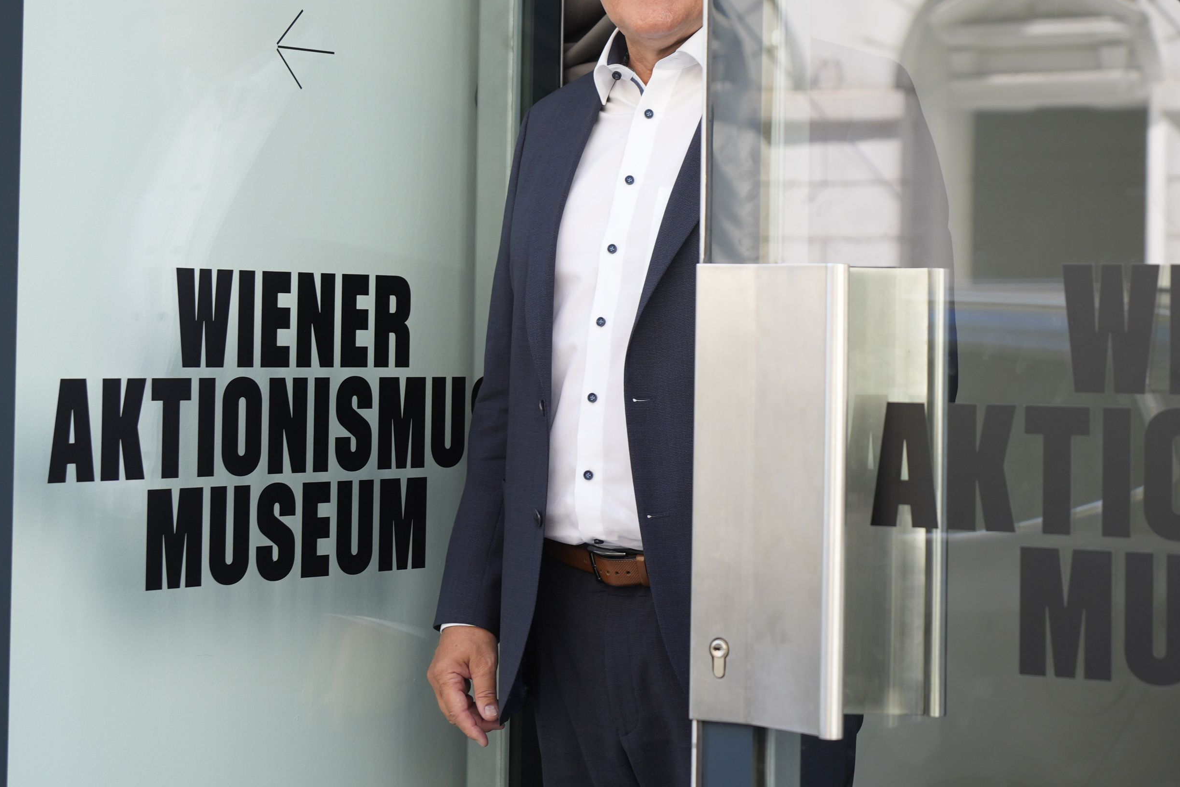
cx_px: 802
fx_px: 3015
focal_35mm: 92
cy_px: 231
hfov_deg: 22.0
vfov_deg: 14.8
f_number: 4.5
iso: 250
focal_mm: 56
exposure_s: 1/125
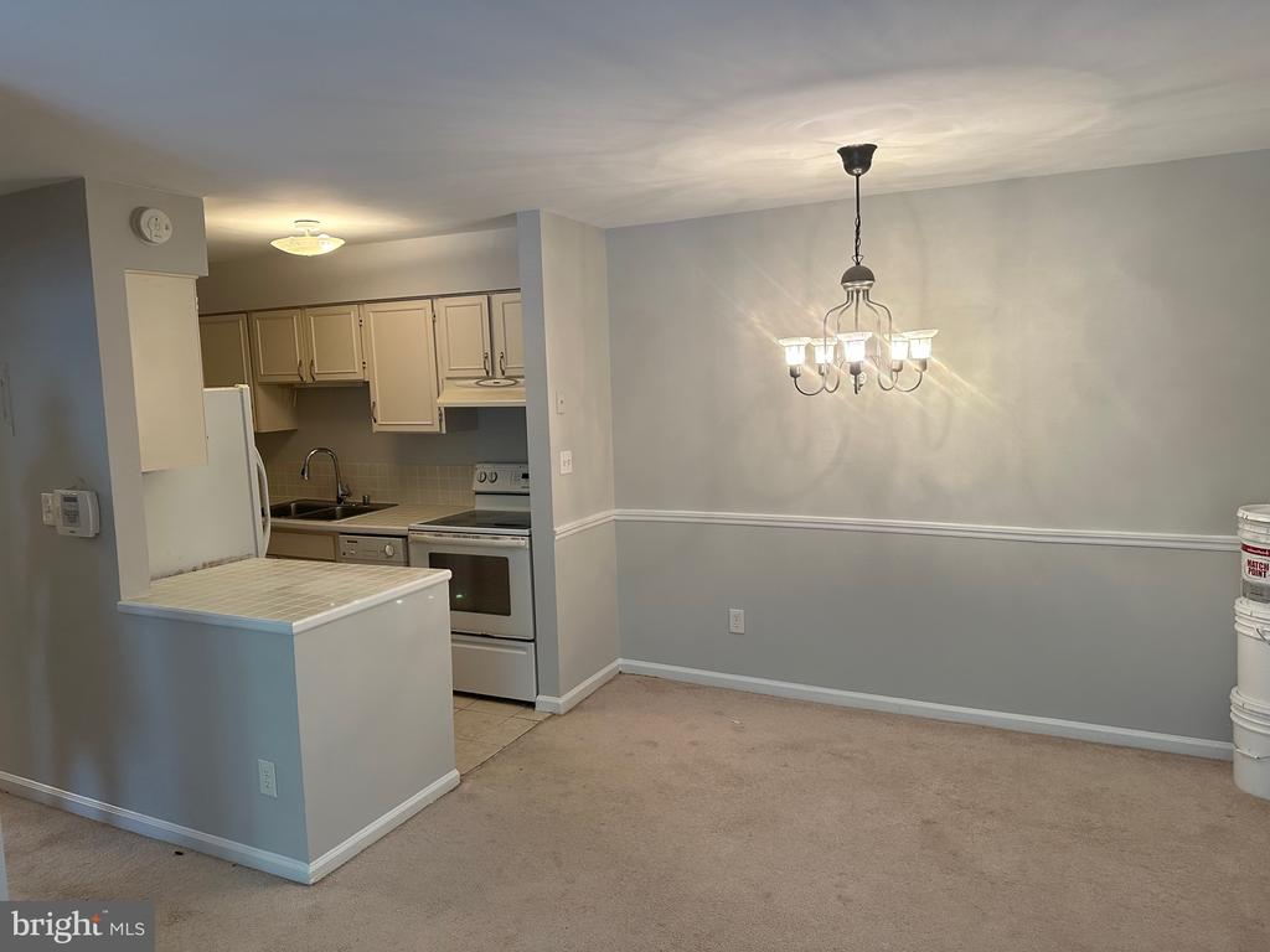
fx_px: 881
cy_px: 476
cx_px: 635
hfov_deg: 71.6
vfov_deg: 56.8
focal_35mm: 24
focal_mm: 6.86
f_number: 1.78
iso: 200
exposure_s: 1/120
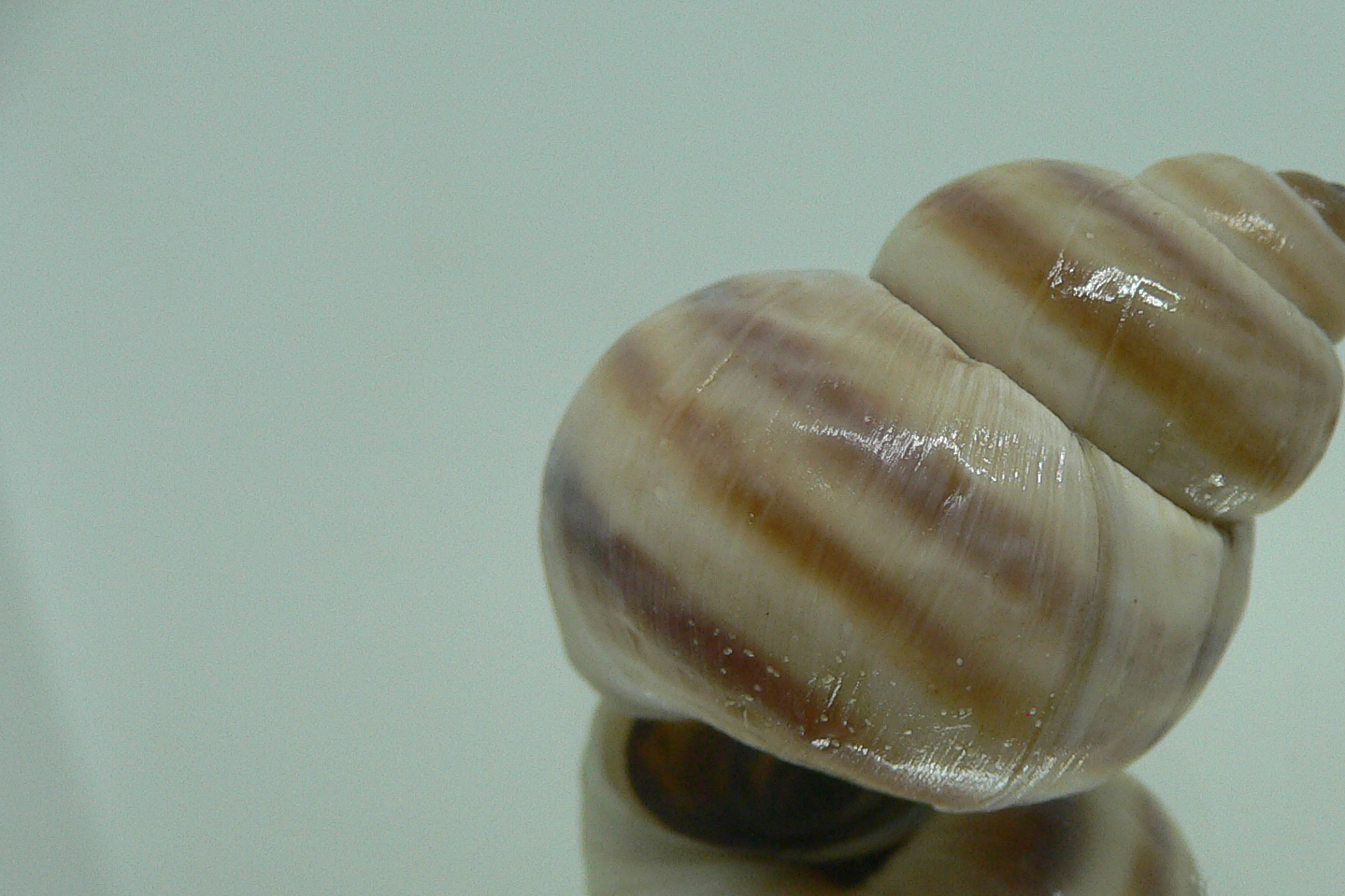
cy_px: 576
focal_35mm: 51
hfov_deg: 38.3
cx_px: 923
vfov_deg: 26.4
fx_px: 1905
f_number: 2.8
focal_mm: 4.6
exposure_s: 1/60
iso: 150
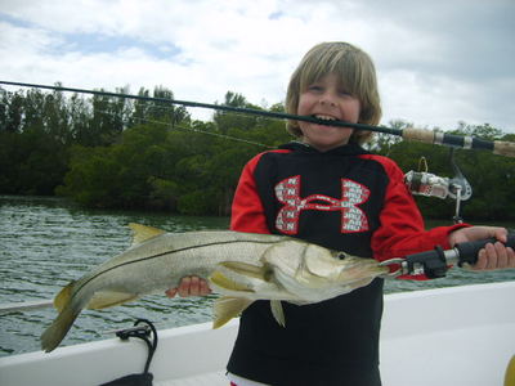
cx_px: 258
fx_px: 521
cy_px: 193
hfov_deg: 52.6
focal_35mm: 35
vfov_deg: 40.7
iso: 50
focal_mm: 5.8
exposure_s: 1/180
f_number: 7.1
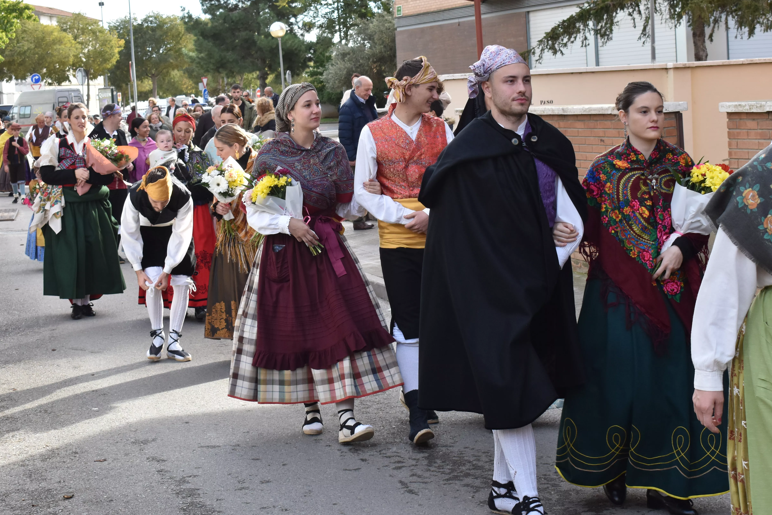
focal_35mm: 71
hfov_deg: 28.5
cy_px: 213
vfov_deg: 19.2
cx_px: 384
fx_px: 1522
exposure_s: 1/320
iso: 400
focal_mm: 38
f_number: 9
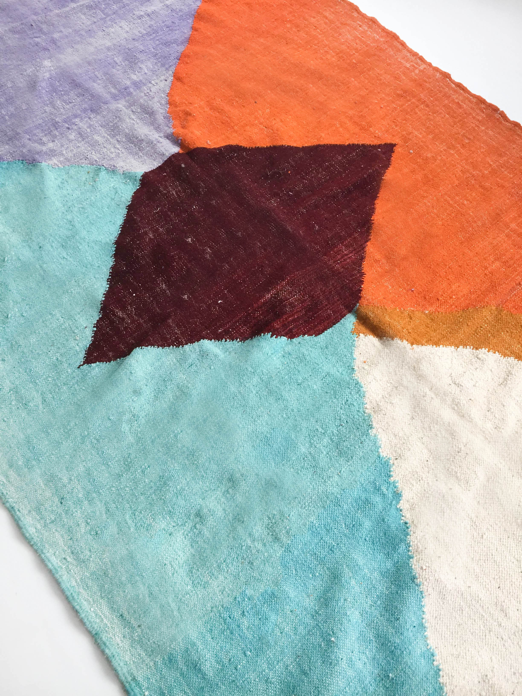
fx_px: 583
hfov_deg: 48.2
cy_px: 348
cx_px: 261
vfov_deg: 61.7
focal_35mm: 29
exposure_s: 1/35
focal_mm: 4.15
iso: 50
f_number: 2.2
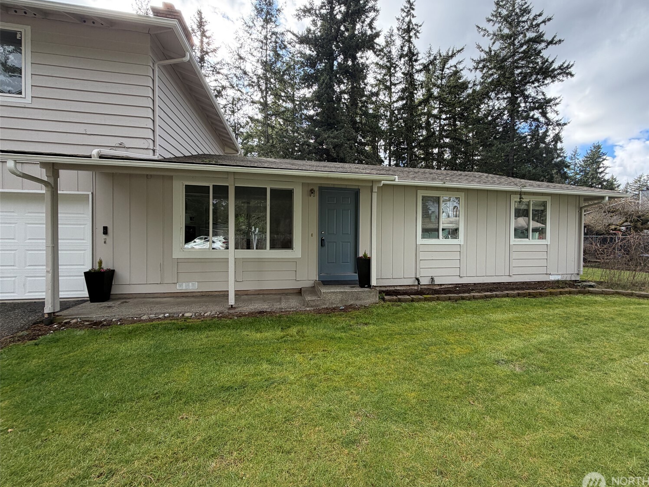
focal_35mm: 15
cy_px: 240
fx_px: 281
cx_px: 347
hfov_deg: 98.0
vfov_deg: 81.8
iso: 50
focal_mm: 2.22
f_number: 2.2
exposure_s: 1/226
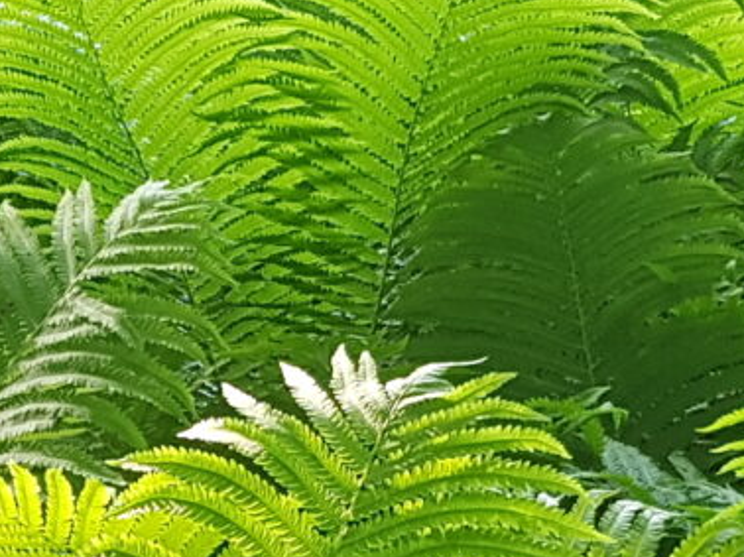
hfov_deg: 14.0
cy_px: 679
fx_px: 3029
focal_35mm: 141
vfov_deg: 10.3
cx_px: 358
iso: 100
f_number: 1.7
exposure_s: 1/100
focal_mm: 4.2
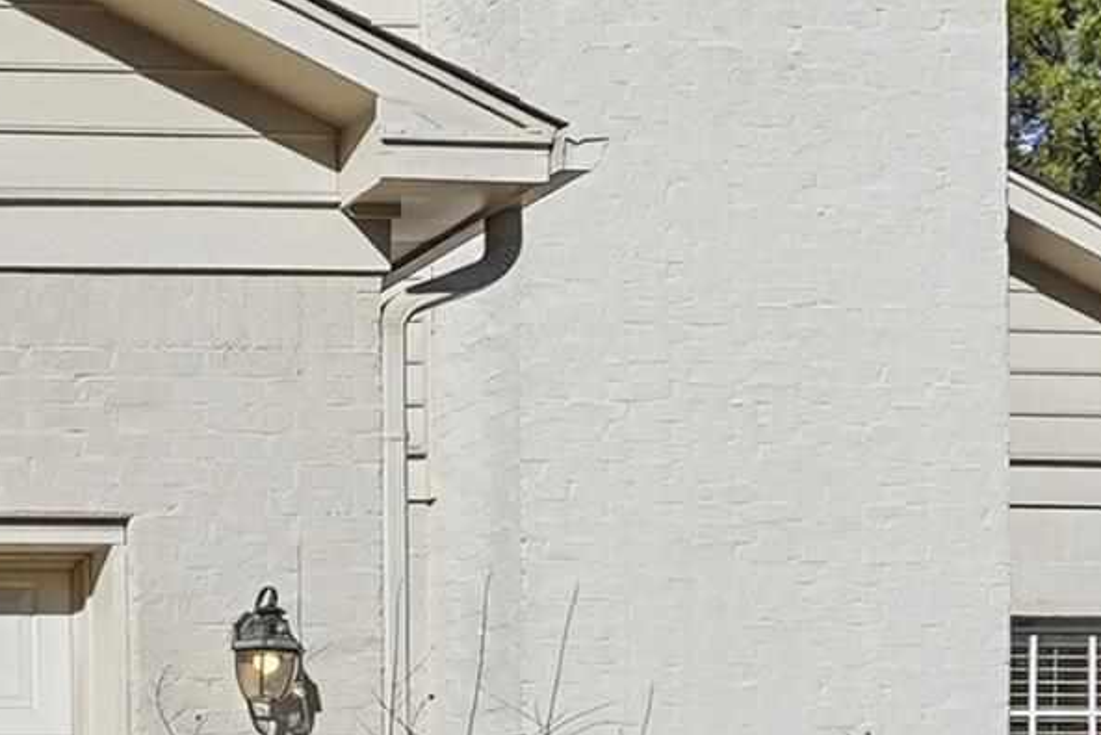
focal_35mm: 81
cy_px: 935
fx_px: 2478
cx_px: -691
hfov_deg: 20.3
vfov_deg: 16.1
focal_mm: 16
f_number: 9
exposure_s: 1/2500
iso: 250
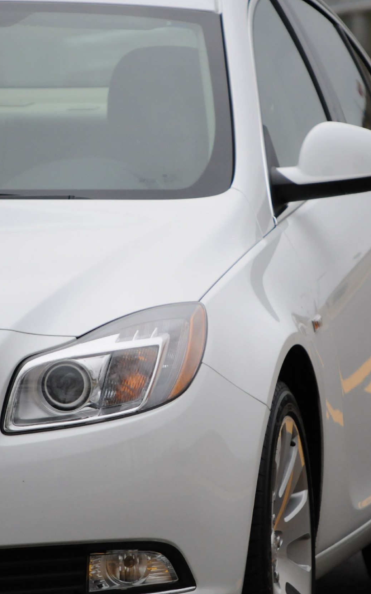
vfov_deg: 4.6
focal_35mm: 461
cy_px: 297
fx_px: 7458
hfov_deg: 2.8
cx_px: 238
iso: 800
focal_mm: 200
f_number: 5.6
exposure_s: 1/1250
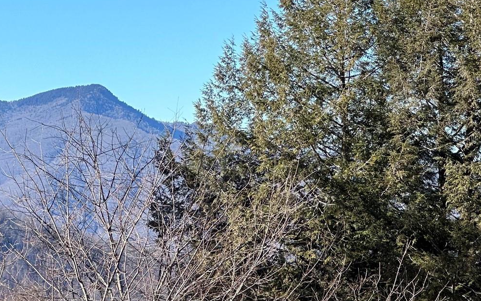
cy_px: 47
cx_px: 164
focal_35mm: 168
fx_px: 2202
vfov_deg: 7.8
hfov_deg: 12.4
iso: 32
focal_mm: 9
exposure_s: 1/536
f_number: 2.8
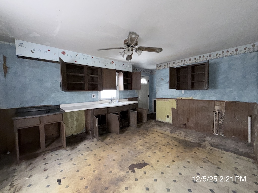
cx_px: 129
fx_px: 104
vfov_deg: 85.7
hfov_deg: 102.1
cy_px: 96
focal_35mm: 14
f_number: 2.2
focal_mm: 2.22
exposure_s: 1/60
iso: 200
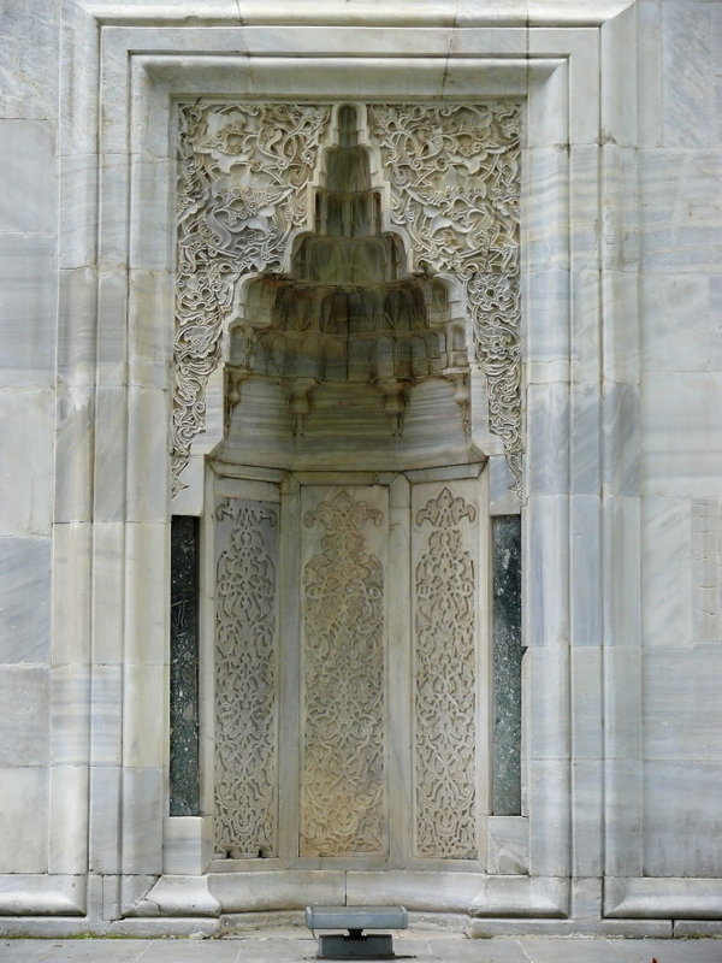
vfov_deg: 20.9
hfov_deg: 15.7
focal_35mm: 94
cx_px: 361
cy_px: 482
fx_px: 2614
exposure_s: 1/125
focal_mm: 19.8
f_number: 3.2
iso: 100
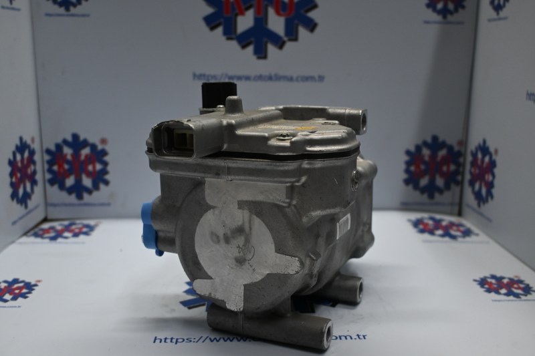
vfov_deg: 36.2
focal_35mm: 37
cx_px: 268
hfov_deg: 52.2
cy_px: 178
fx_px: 546
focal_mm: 24.5
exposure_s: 1/125
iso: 640
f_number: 4.2
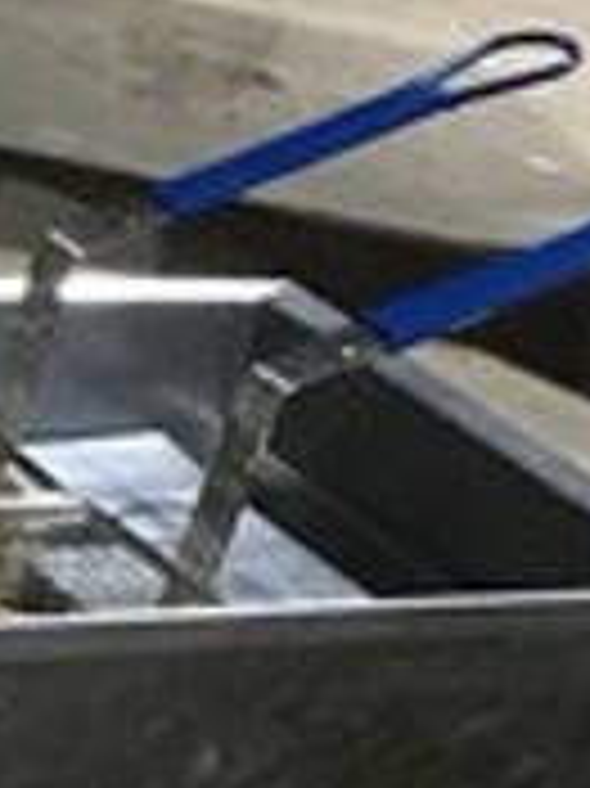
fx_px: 3072
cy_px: 912
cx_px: -374
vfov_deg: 14.2
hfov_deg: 10.5
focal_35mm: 135
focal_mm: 4.15
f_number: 2.2
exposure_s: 1/4
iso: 80
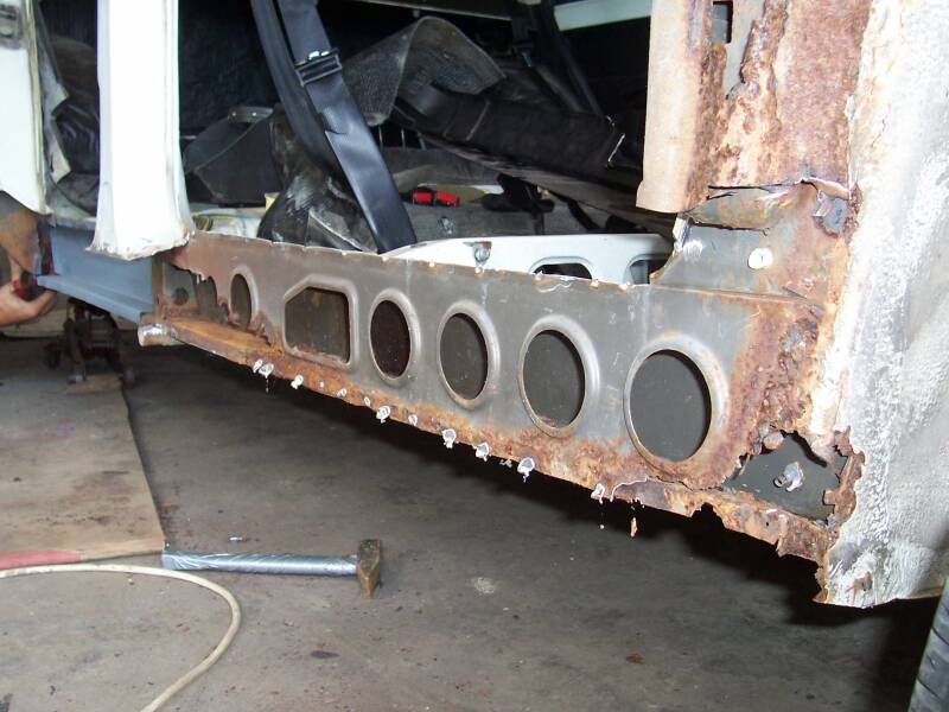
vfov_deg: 38.7
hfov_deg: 50.1
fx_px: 1014
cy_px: 356
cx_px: 474
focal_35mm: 37
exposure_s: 1/60
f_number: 2.8
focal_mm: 5.6
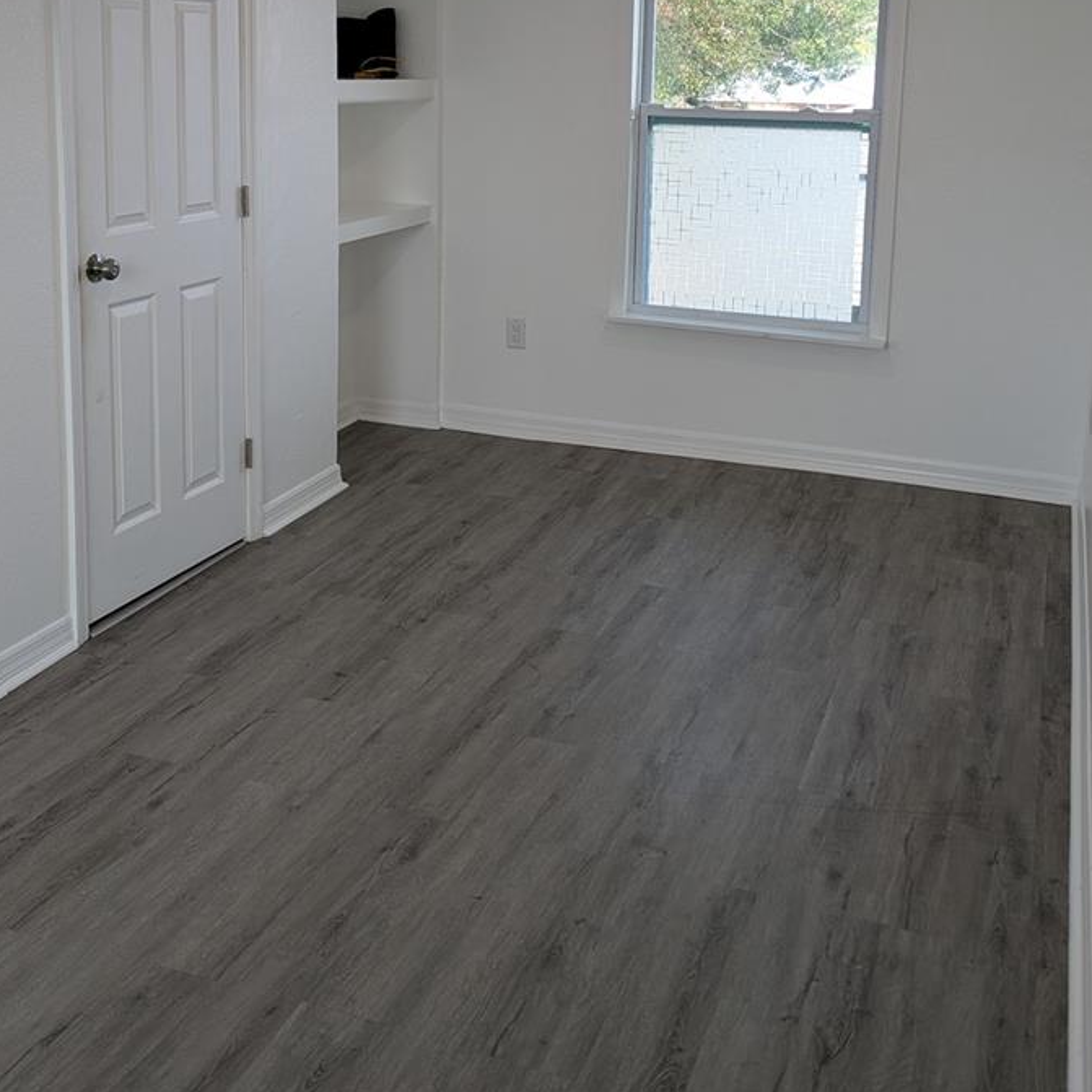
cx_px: 544
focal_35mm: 38
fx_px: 1356
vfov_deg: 42.3
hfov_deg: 43.9
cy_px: 252
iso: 40
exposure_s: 1/120
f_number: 1.85
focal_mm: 6.81
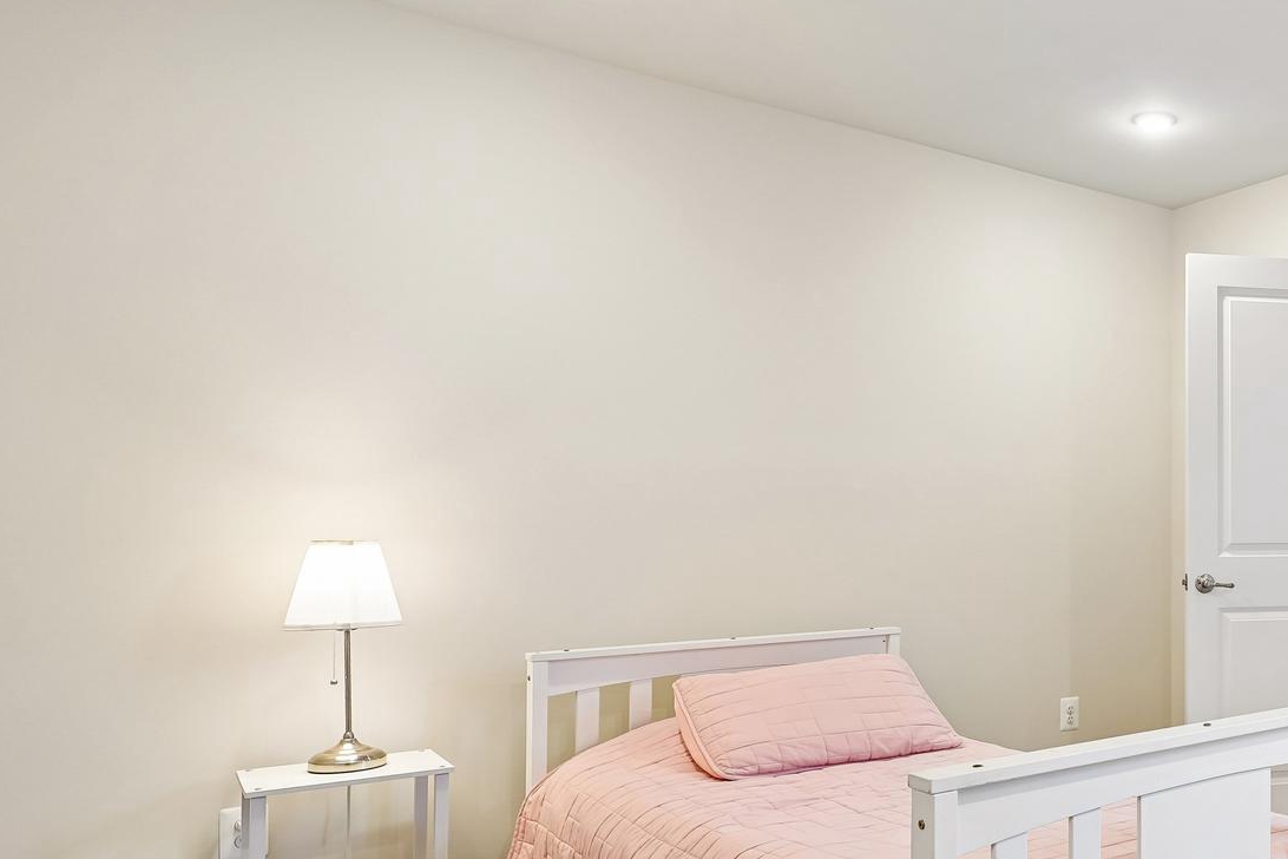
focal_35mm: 30
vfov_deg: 43.3
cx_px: 1192
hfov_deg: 53.1
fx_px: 1073
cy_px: 532
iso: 100
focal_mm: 16
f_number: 8
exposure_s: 1/2.5
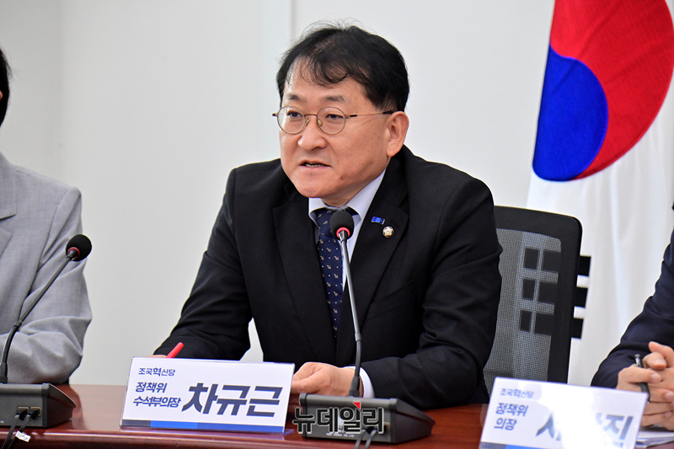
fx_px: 4492
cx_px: 337
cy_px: 224
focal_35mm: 240
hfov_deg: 8.6
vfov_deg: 5.7
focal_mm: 240
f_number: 6.3
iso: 4000
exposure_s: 1/250
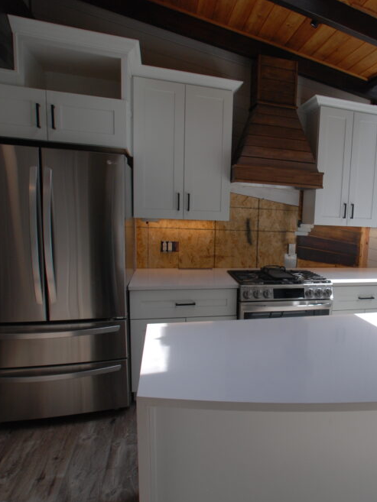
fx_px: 359
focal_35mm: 25
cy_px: 261
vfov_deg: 69.9
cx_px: 298
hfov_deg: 52.1
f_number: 7.1
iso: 250
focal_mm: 11
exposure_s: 1/200
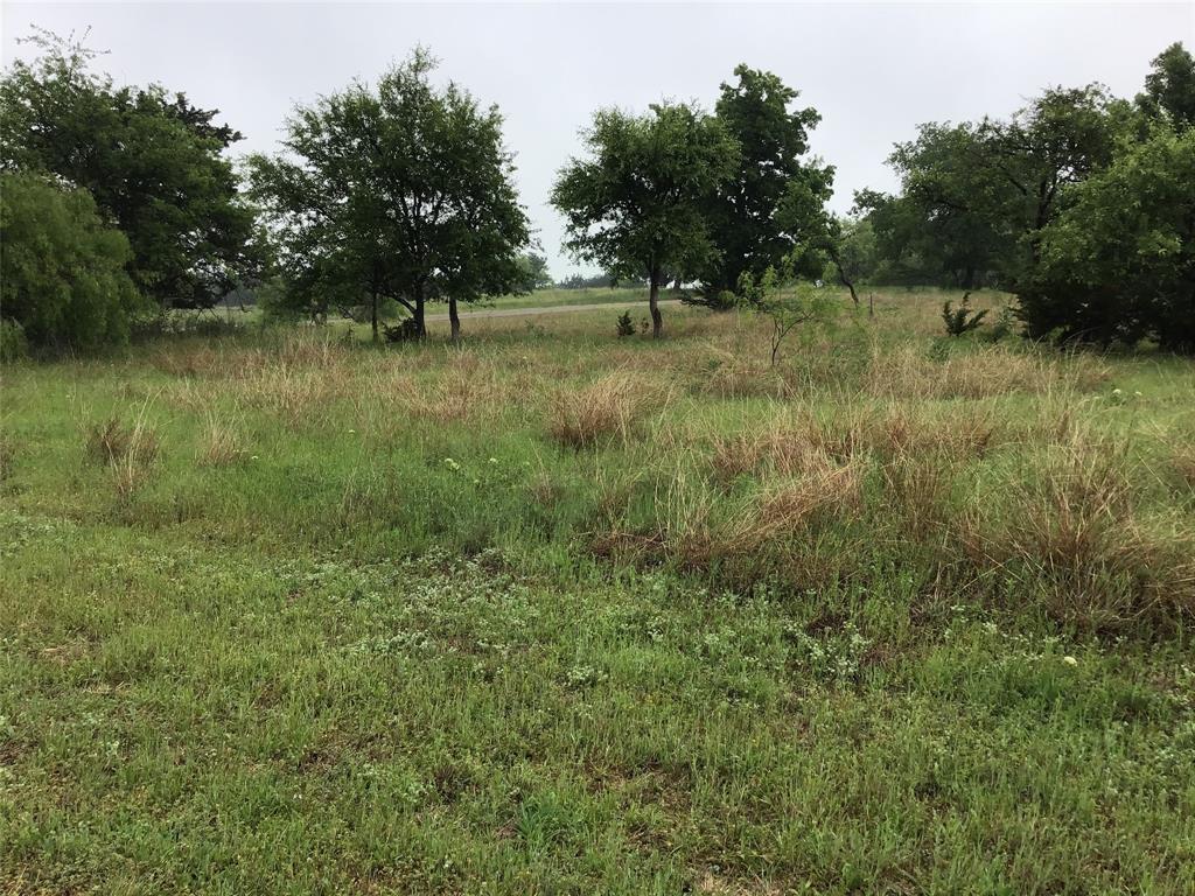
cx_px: 598
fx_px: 1070
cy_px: 448
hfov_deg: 58.4
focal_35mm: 31
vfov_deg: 45.4
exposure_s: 1/365
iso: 25
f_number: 2.4
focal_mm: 3.3
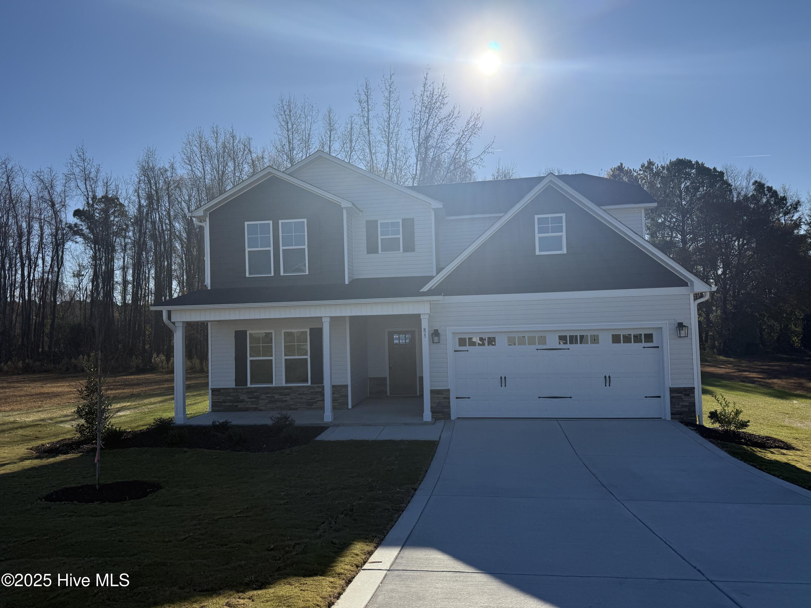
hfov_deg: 71.6
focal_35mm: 24
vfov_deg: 56.8
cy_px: 304
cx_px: 406
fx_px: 562
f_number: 1.78
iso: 125
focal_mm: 6.76
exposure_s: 1/14286
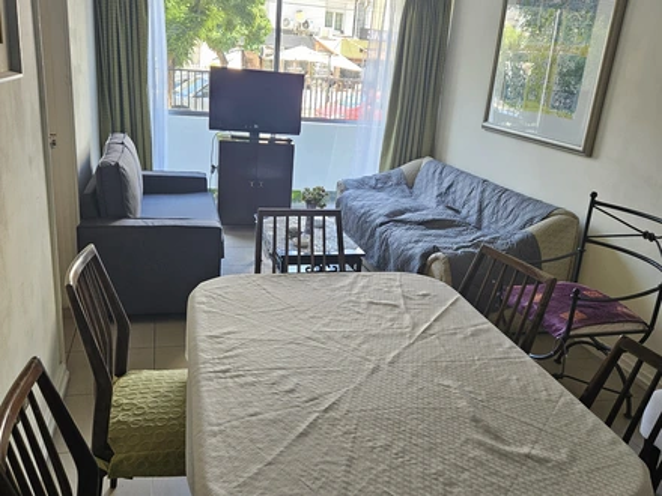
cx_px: 331
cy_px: 248
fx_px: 440
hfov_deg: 73.9
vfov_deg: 58.9
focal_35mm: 23
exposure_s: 1/100
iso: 100
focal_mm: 5.4
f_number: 1.8
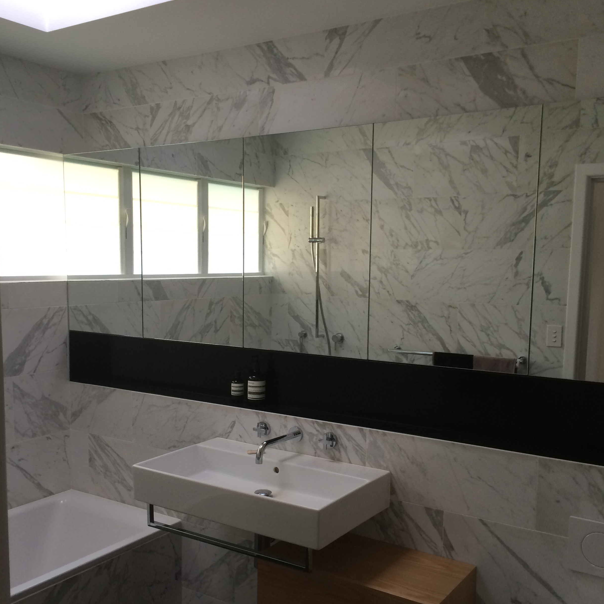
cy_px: 342
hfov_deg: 46.0
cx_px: 302
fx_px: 711
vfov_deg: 45.9
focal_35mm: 36
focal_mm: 4.12
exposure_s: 1/30
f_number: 2.2
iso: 64
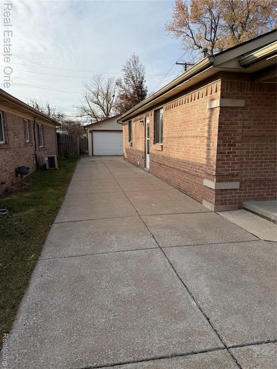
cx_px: 138
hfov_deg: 56.8
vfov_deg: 71.6
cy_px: 184
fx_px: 256
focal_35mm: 24
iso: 80
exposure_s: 1/3021
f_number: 1.78
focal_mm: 6.76
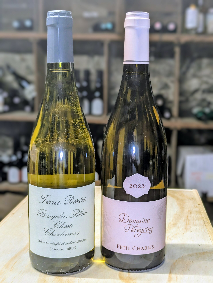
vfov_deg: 39.6
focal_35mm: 48
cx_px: 106
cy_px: 142
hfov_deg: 30.3
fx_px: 393
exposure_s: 1/99.9
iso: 200
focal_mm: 6.81
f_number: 1.85
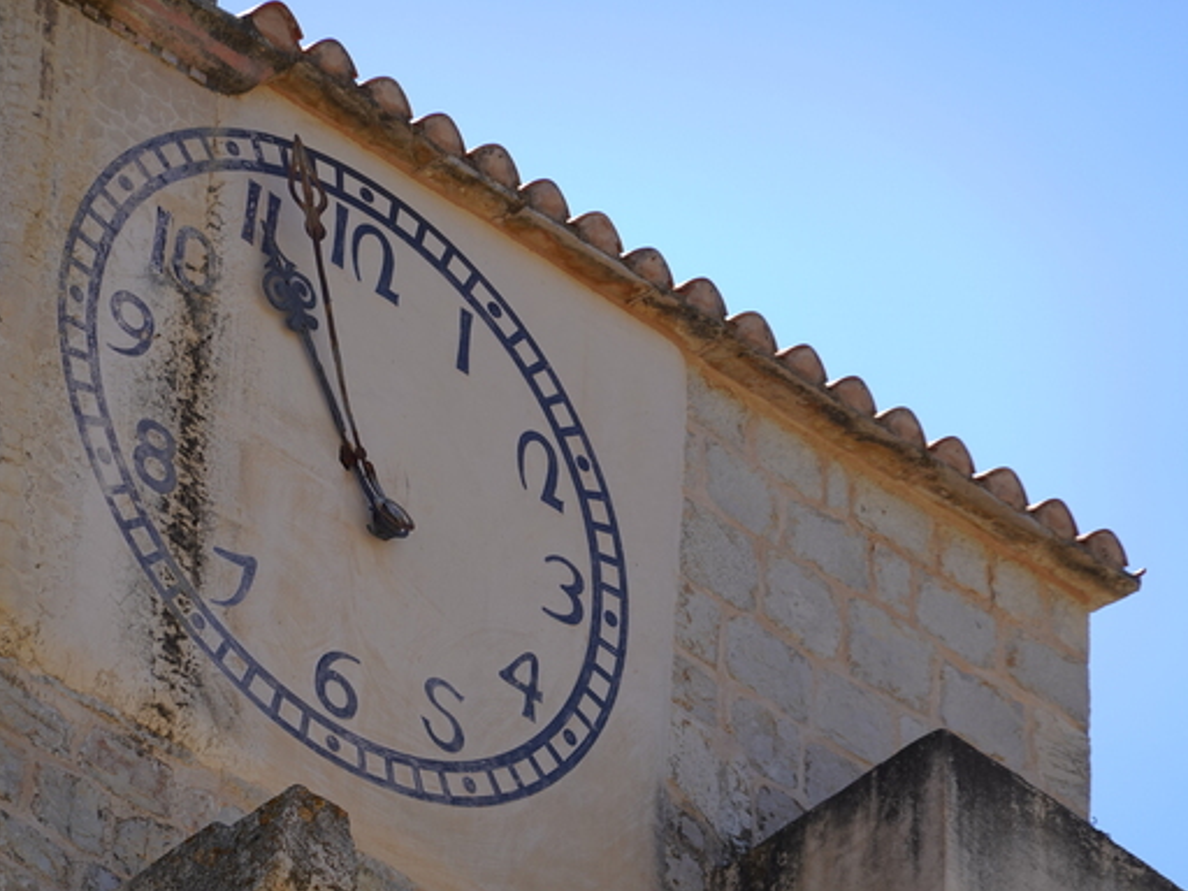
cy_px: 458
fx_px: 7516
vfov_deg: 6.8
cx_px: 524
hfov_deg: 9.0
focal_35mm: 219
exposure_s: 1/400
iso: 64
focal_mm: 65.97
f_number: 4.5
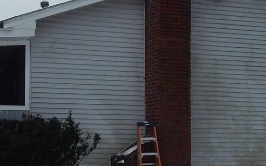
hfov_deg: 24.0
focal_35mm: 86
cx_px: 94
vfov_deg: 15.2
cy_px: 112
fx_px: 624
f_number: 3
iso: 125
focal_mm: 4
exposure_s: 1/1250
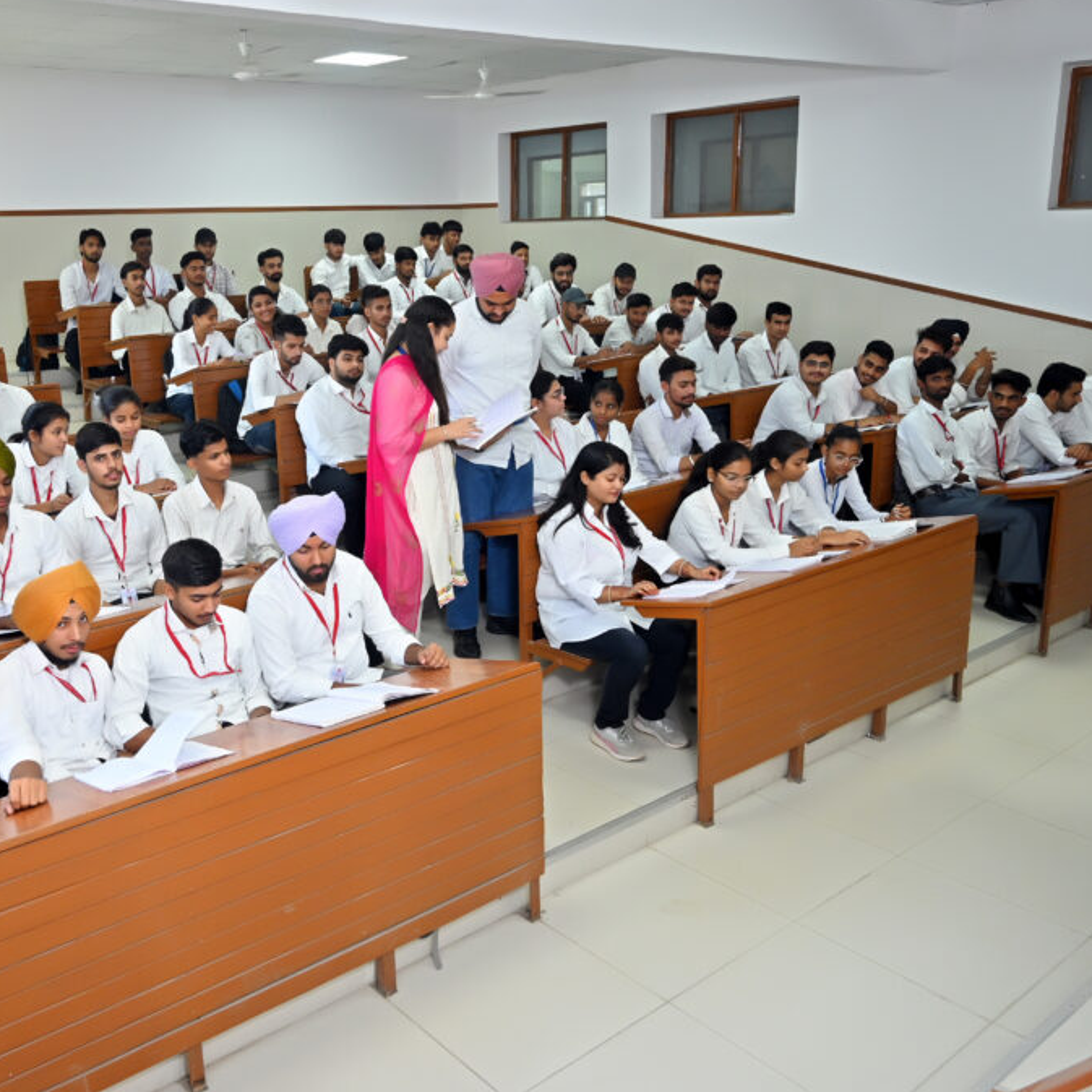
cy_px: 543
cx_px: 423
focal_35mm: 31
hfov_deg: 52.1
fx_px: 1106
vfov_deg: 52.5
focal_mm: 24
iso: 1600
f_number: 6.3
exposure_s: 1/100
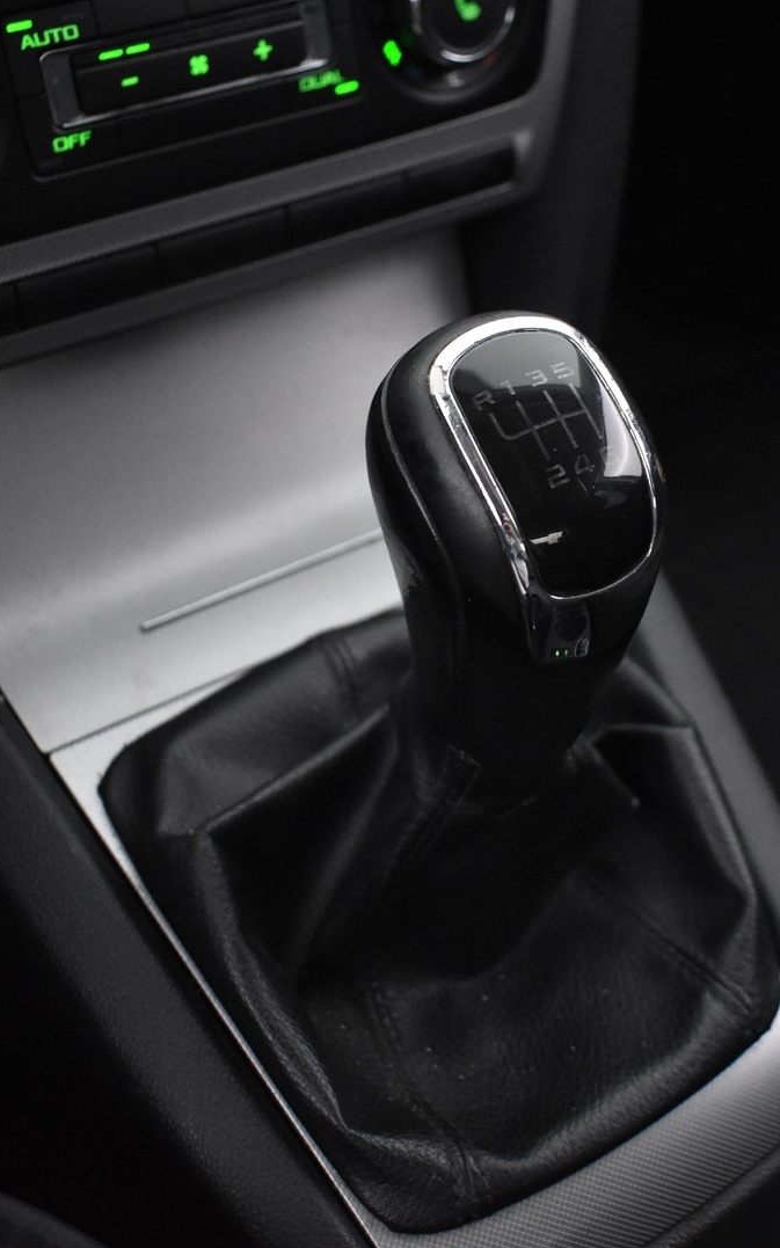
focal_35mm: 46
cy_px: 625
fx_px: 1565
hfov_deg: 27.8
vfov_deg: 43.5
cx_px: 532
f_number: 3.8
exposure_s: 1/30
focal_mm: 20
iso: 3200
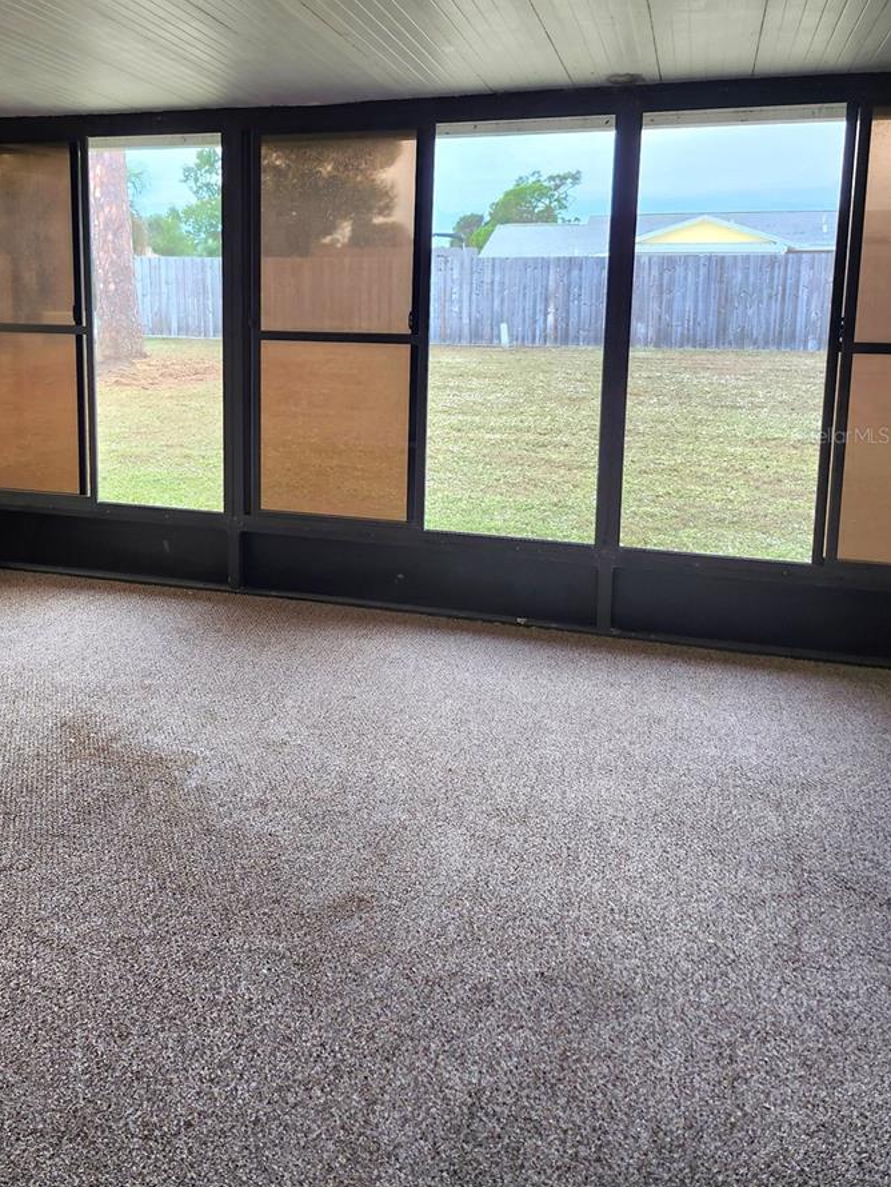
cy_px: 435
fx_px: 1063
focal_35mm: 31
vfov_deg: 57.5
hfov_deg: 44.8
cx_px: 293
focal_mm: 5.54
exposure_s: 1/182
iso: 160
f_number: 1.8
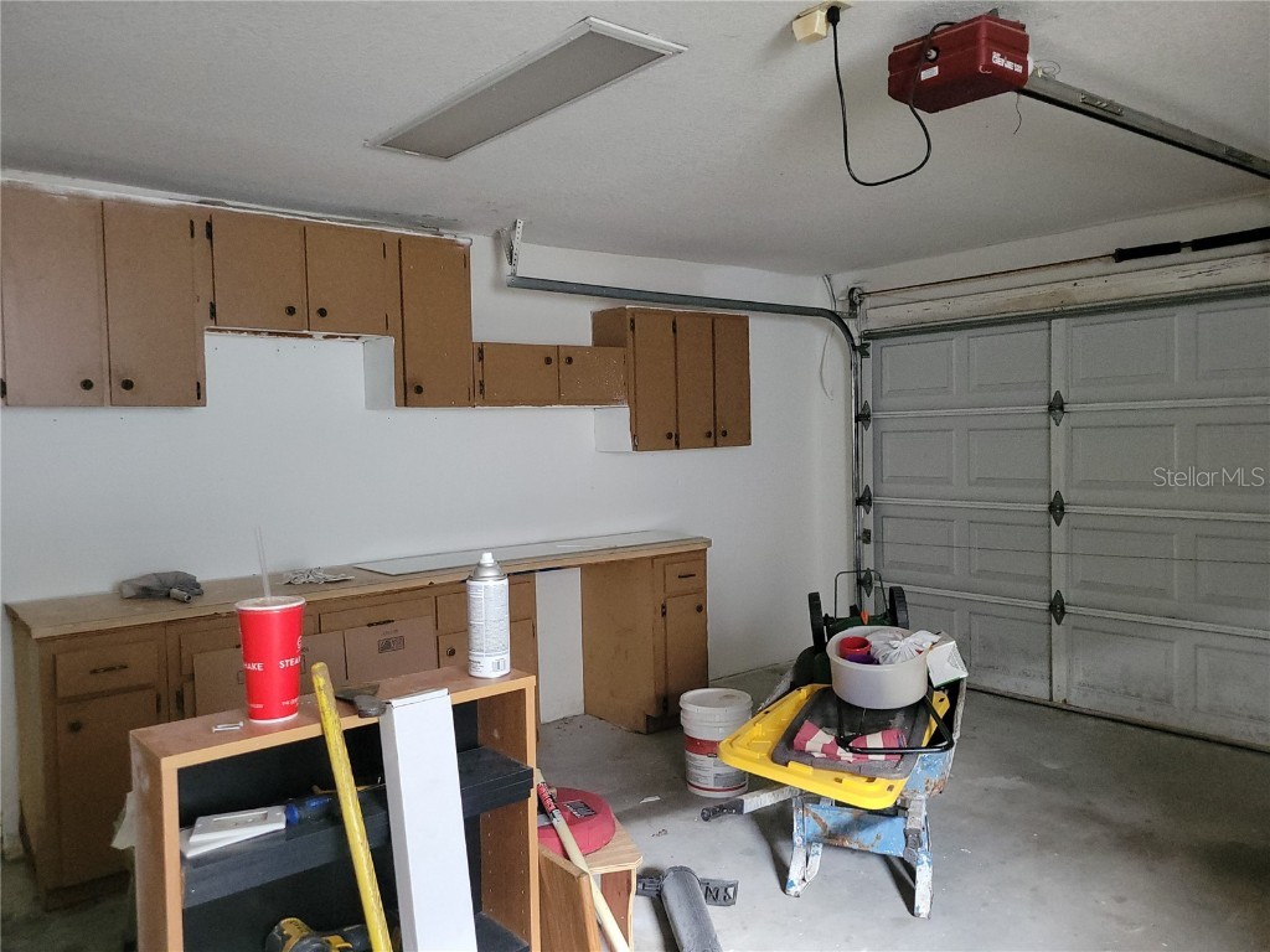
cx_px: 635
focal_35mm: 26
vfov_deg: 53.1
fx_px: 954
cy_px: 476
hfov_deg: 67.3
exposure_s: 1/40
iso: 640
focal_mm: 5.4
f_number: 1.8
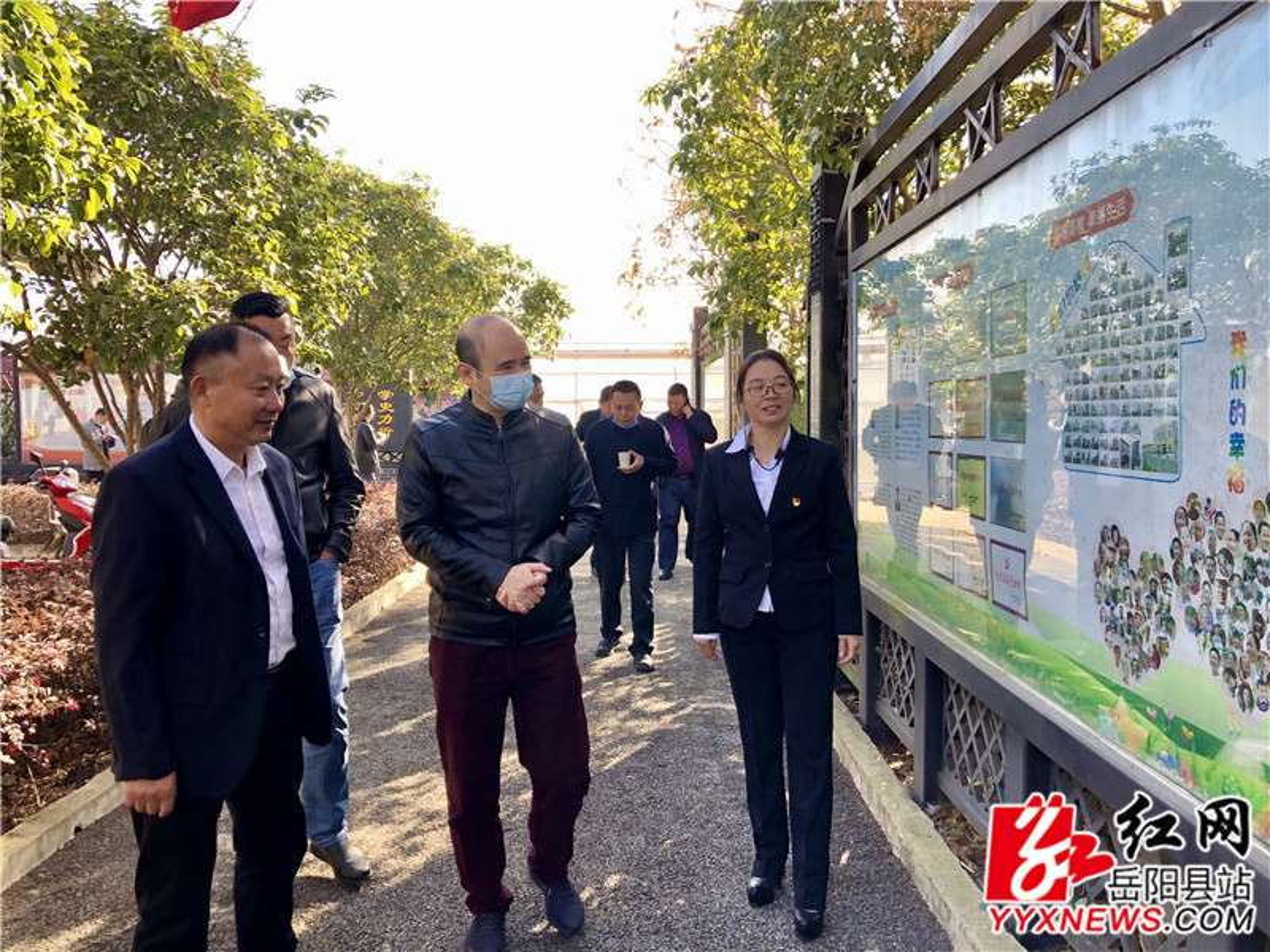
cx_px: 635
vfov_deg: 49.7
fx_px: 1027
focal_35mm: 28
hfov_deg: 63.4
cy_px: 476
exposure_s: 1/120
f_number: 1.8
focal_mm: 3.99
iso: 32
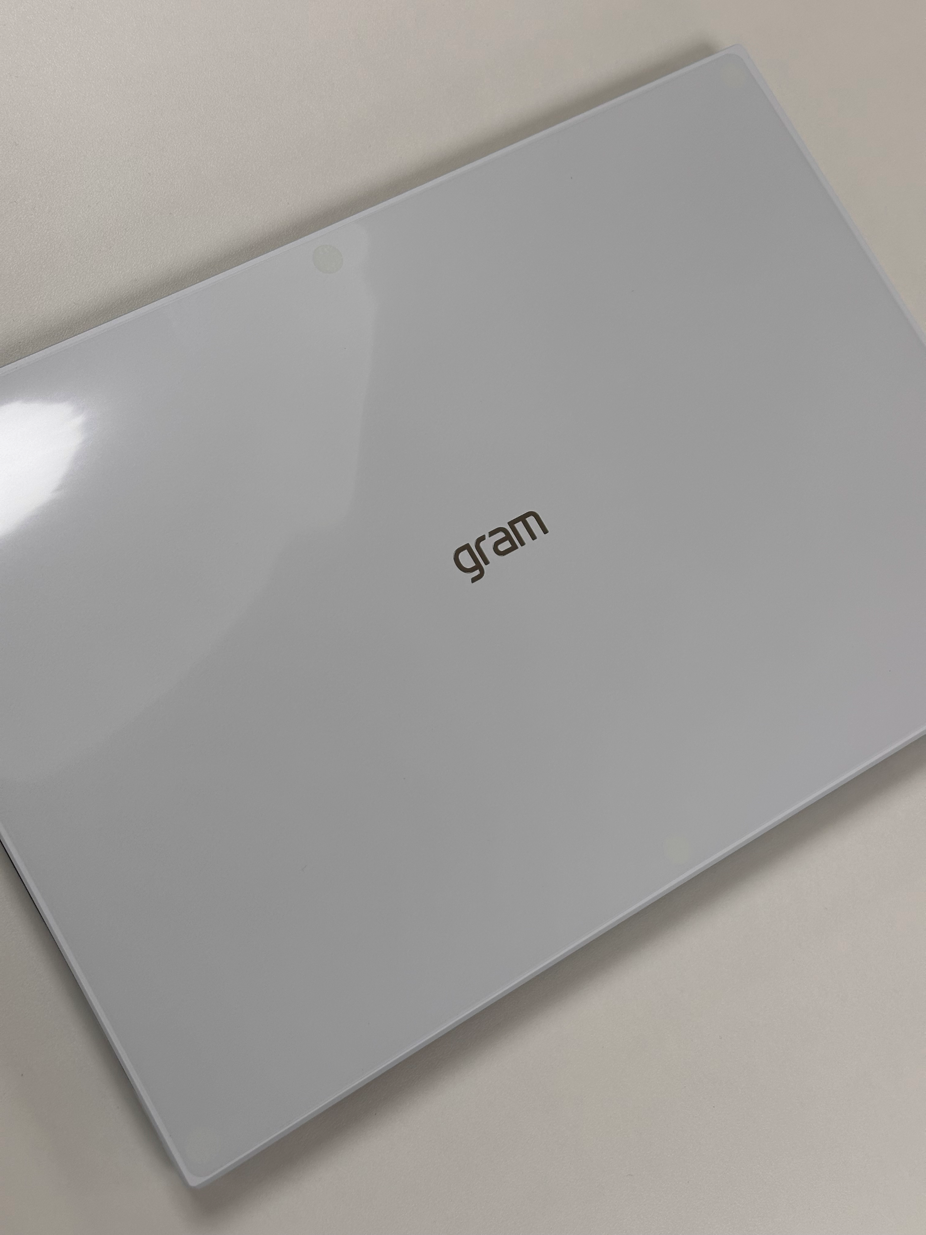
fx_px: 1712
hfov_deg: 30.3
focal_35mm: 48
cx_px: 463
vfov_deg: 39.7
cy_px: 618
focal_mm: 6.86
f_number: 1.78
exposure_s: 1/111
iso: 50
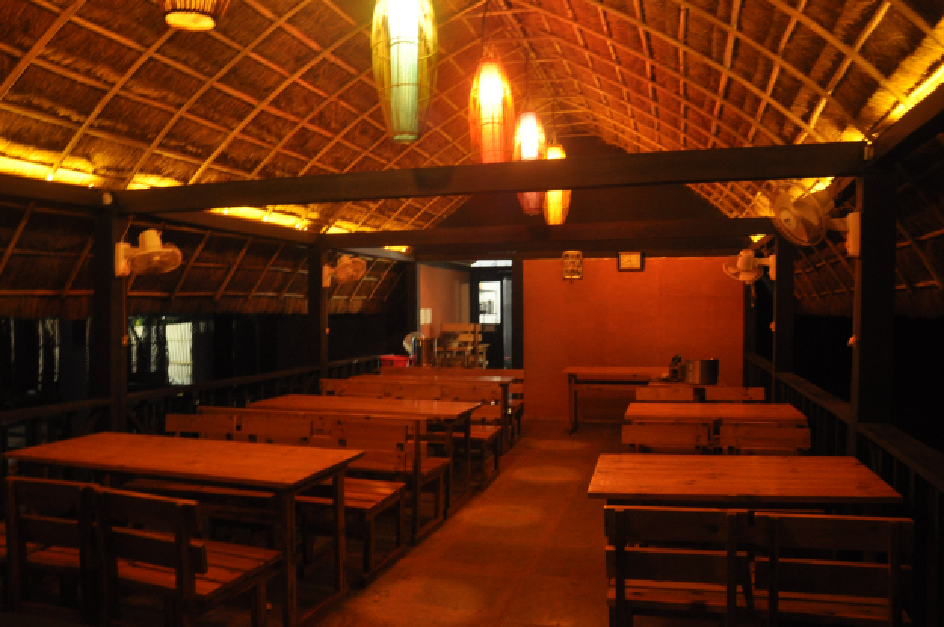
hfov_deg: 67.4
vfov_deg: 47.8
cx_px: 472
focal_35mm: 27
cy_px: 314
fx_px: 707
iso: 800
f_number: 6.3
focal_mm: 18
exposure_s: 1/3
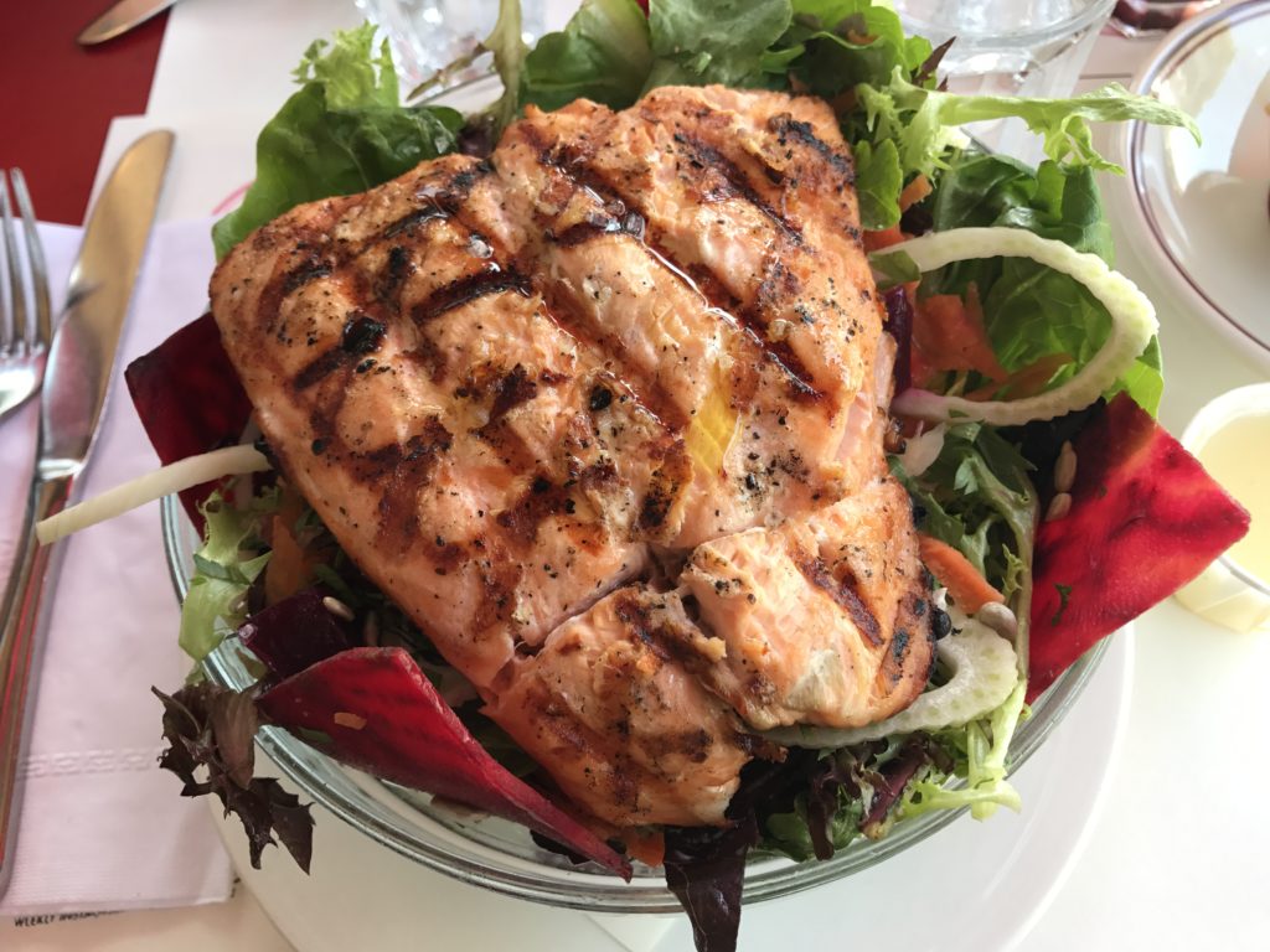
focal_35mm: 28
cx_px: 635
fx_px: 1027
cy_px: 476
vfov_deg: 49.7
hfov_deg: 63.4
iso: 32
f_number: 1.8
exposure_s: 1/60
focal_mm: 3.99
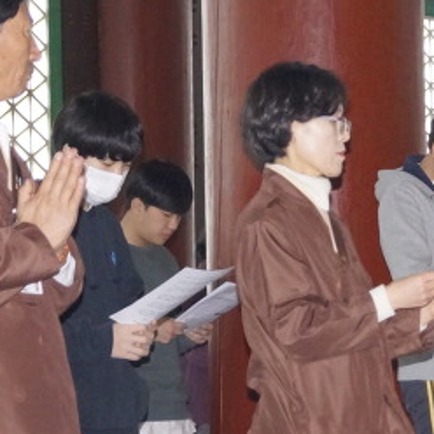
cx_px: 548
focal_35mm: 210
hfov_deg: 8.2
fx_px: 2979
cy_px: 384
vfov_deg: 8.3
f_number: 5
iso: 2000
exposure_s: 1/60
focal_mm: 40
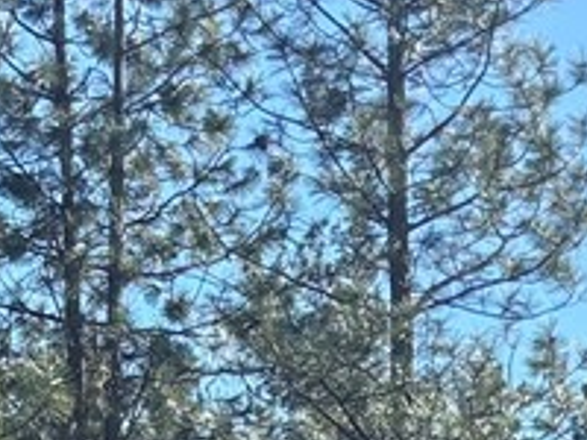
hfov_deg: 9.4
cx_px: 716
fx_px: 3527
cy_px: 1575
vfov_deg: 6.2
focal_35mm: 208
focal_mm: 5.96
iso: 50
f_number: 1.6
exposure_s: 1/1311
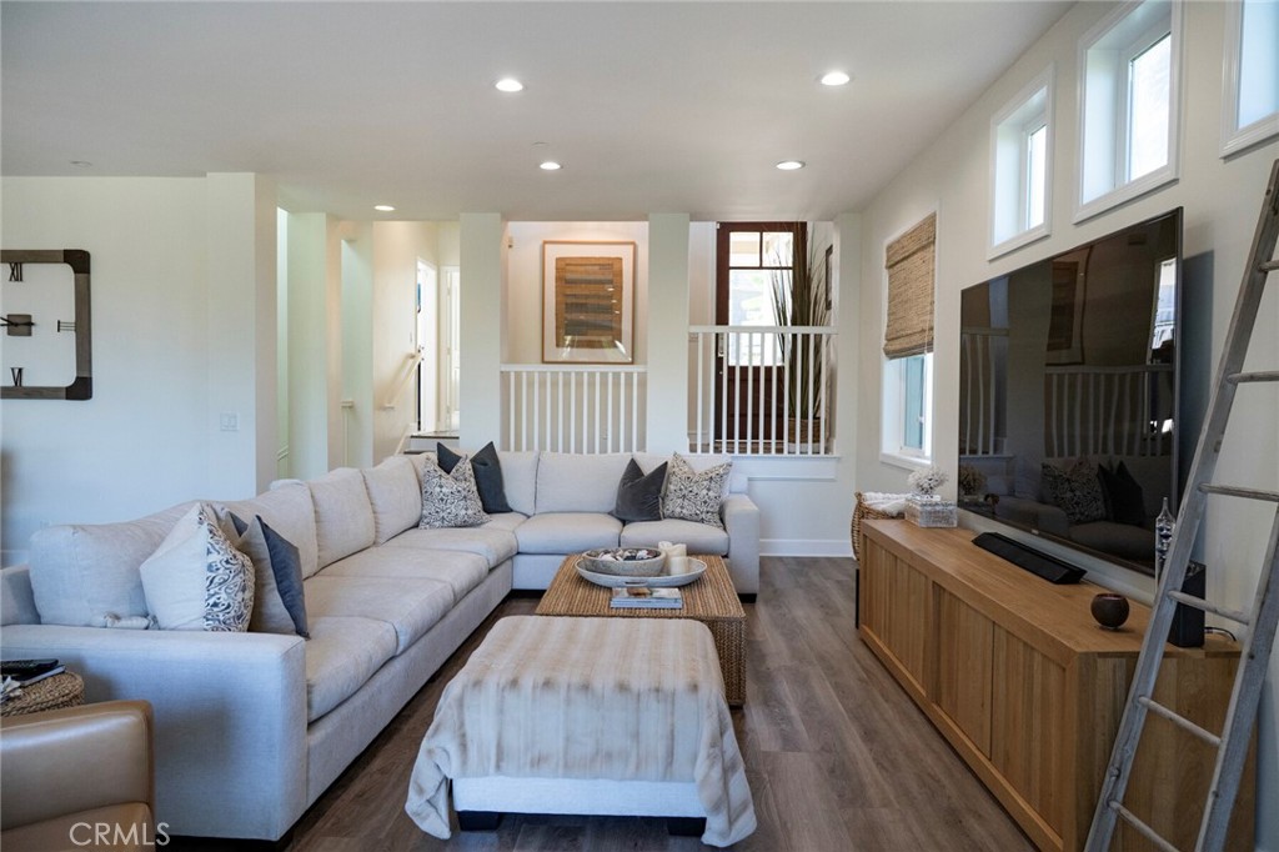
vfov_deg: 53.1
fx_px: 852
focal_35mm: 24
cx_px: 640
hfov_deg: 73.8
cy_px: 426
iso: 1600
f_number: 5.6
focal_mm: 24
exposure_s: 1/200
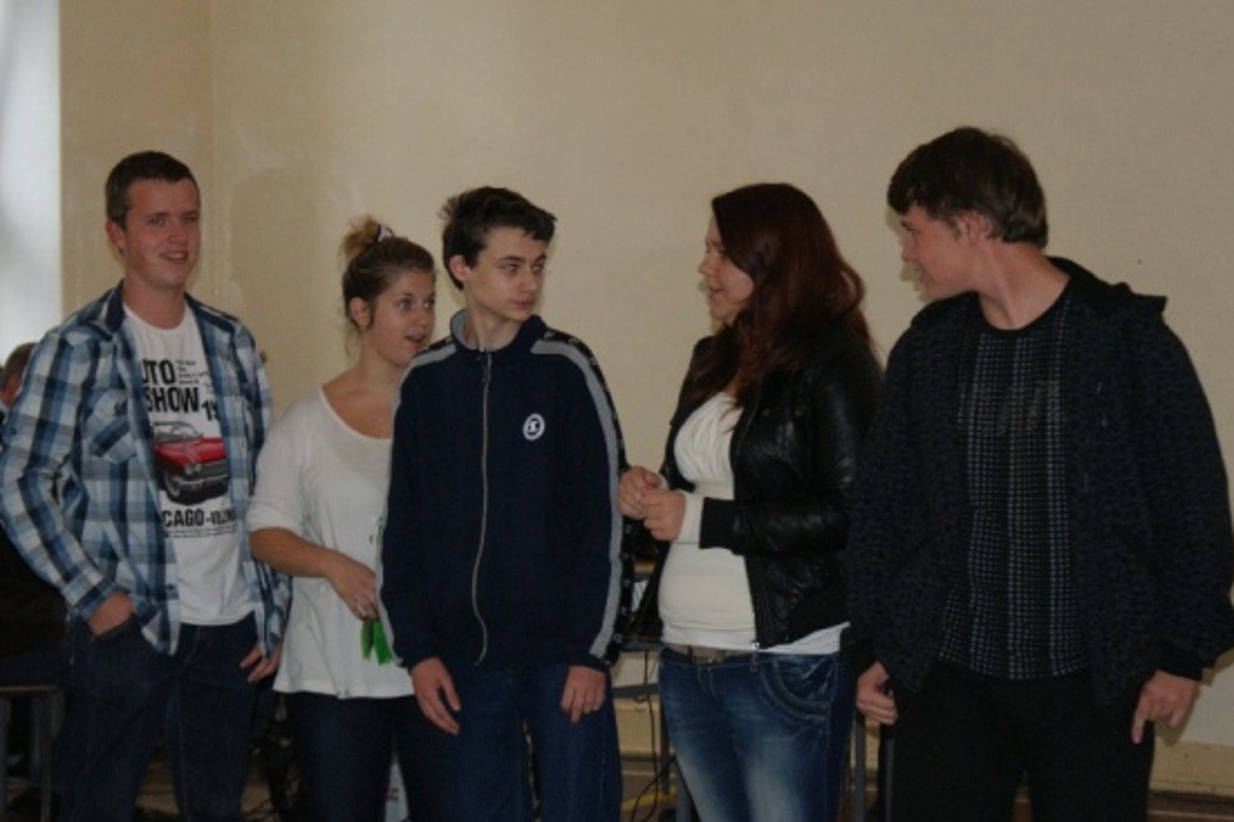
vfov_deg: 11.2
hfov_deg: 16.8
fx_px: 4180
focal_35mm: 122
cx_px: 605
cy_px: 352
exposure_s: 1/125
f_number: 5.6
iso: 400
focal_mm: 70
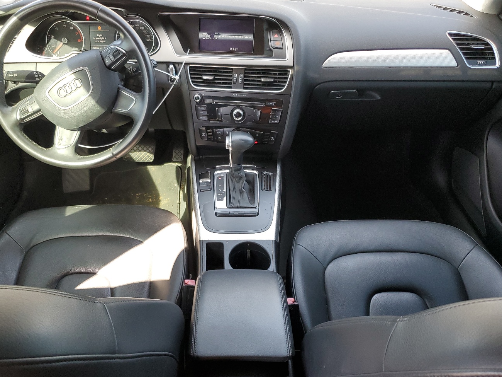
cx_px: 229
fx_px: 464
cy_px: 220
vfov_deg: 44.0
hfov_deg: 56.7
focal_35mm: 32
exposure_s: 1/120
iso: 90
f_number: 1.5
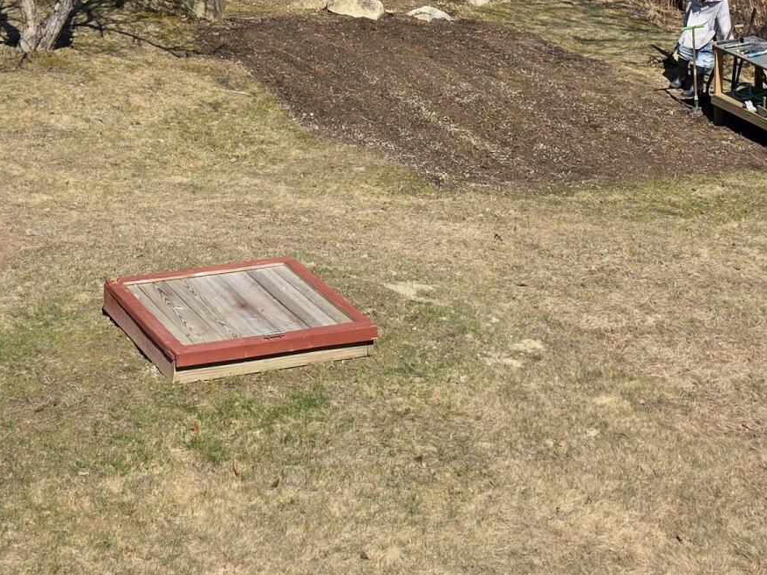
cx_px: 268
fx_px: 1751
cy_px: -335
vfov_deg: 16.6
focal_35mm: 79
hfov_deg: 24.6
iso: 80
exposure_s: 1/5958
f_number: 1.7
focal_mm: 6.3
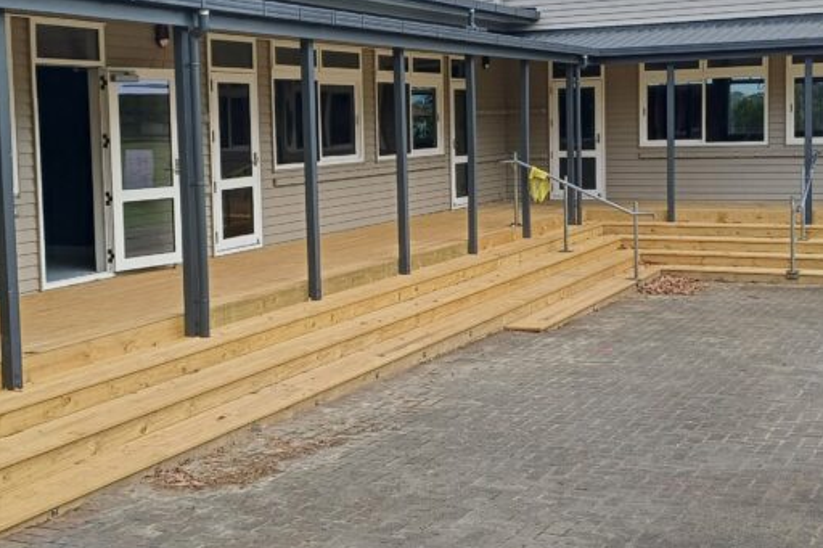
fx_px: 1188
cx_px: 407
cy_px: 188
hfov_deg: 38.2
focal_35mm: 52
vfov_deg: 25.8
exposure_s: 1/898
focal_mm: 4.65
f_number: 1.8
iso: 50
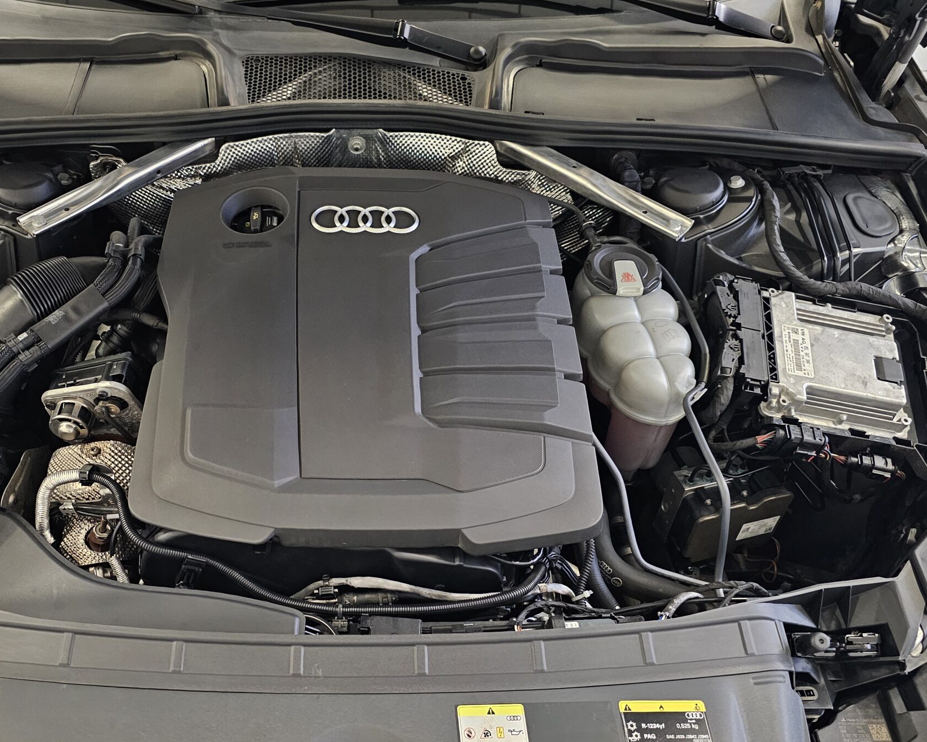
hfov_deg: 52.4
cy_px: 443
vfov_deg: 43.2
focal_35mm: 34
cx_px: 361
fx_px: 933
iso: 1000
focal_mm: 6.3
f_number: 1.7
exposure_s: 1/25
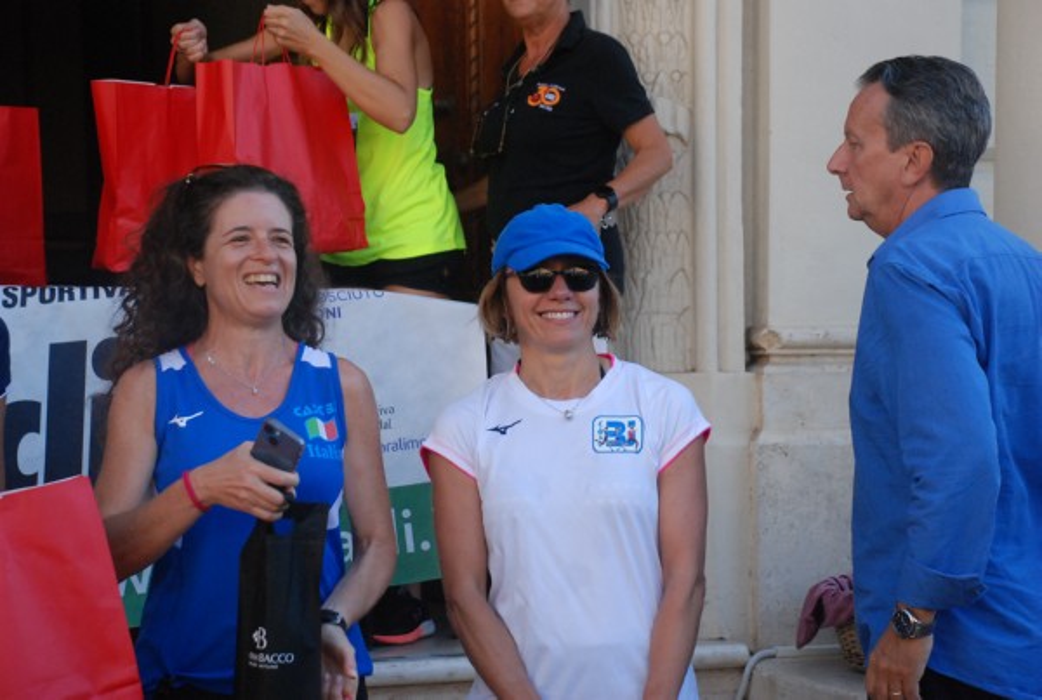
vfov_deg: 15.8
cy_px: 350
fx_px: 2524
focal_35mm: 87
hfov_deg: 23.3
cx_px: 521
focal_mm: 58
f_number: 5.3
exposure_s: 1/800
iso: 1000
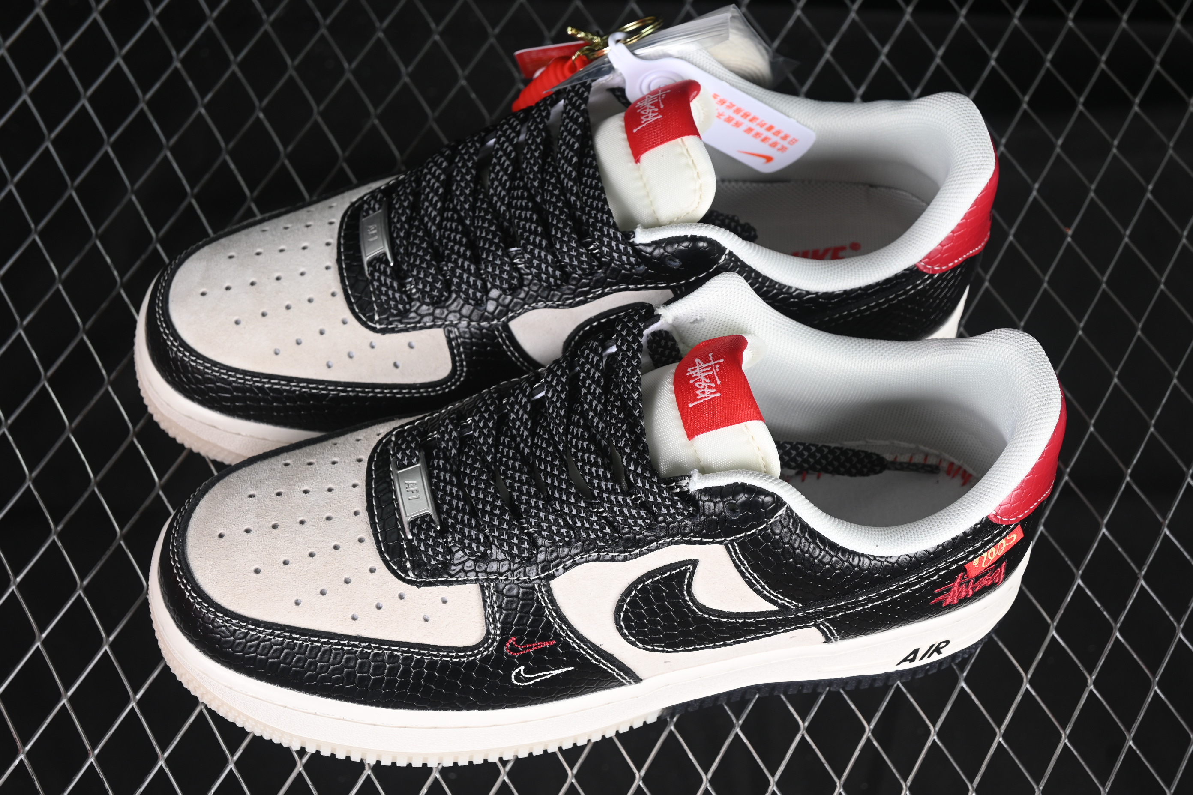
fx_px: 2485
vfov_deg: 18.2
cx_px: 596
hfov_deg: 27.0
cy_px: 398
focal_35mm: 75
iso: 160
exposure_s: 1/60
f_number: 6.3
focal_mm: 50
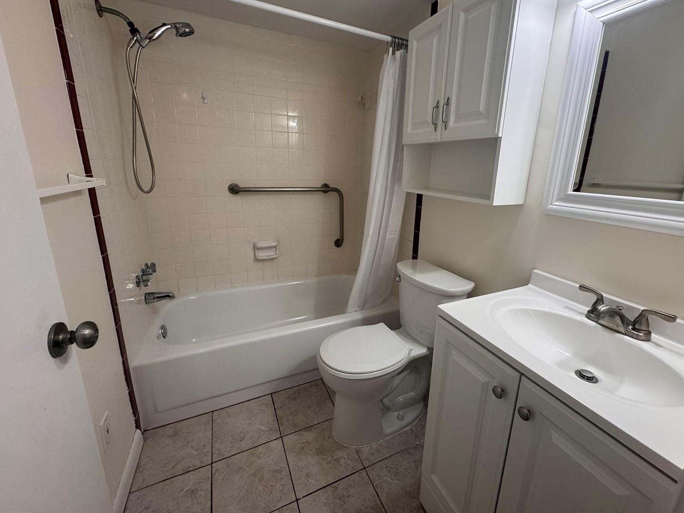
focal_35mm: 15
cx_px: 364
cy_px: 239
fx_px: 296
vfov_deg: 81.6
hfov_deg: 98.0
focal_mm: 2.22
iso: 160
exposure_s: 1/120
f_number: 2.2
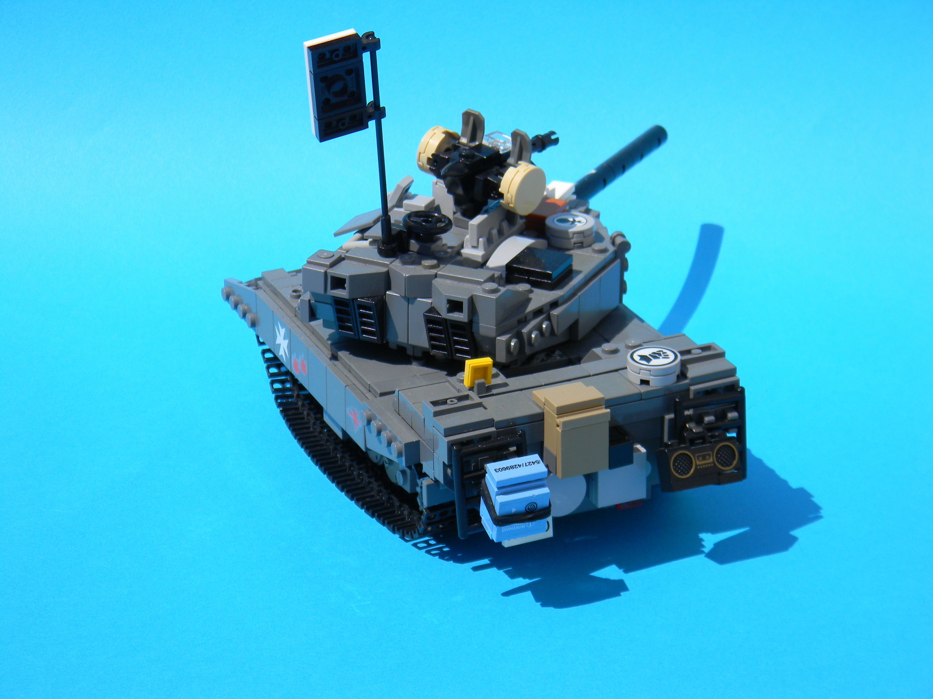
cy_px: 350
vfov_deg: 14.1
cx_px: 466
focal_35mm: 105
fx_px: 2830
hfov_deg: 18.7
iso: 80
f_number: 4.7
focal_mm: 19
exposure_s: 1/850
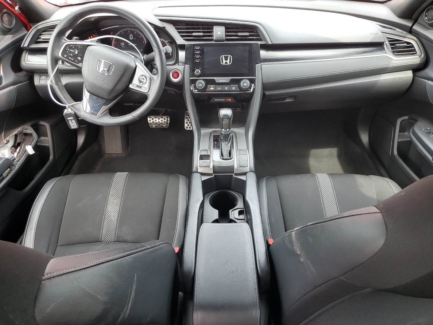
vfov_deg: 53.1
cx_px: 216
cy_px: 162
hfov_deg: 67.3
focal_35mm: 26
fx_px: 325
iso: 62
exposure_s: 1/120
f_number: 1.5
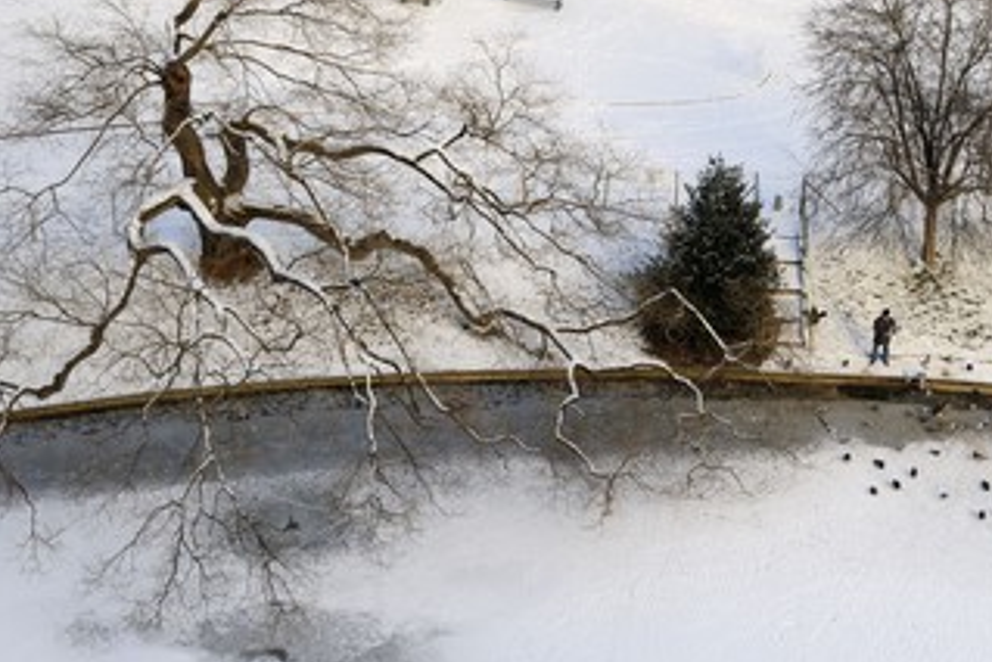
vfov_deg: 17.3
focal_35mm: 79
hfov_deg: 25.6
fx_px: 2178
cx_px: 594
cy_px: 236
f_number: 7.1
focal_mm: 60
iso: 200
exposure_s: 1/160
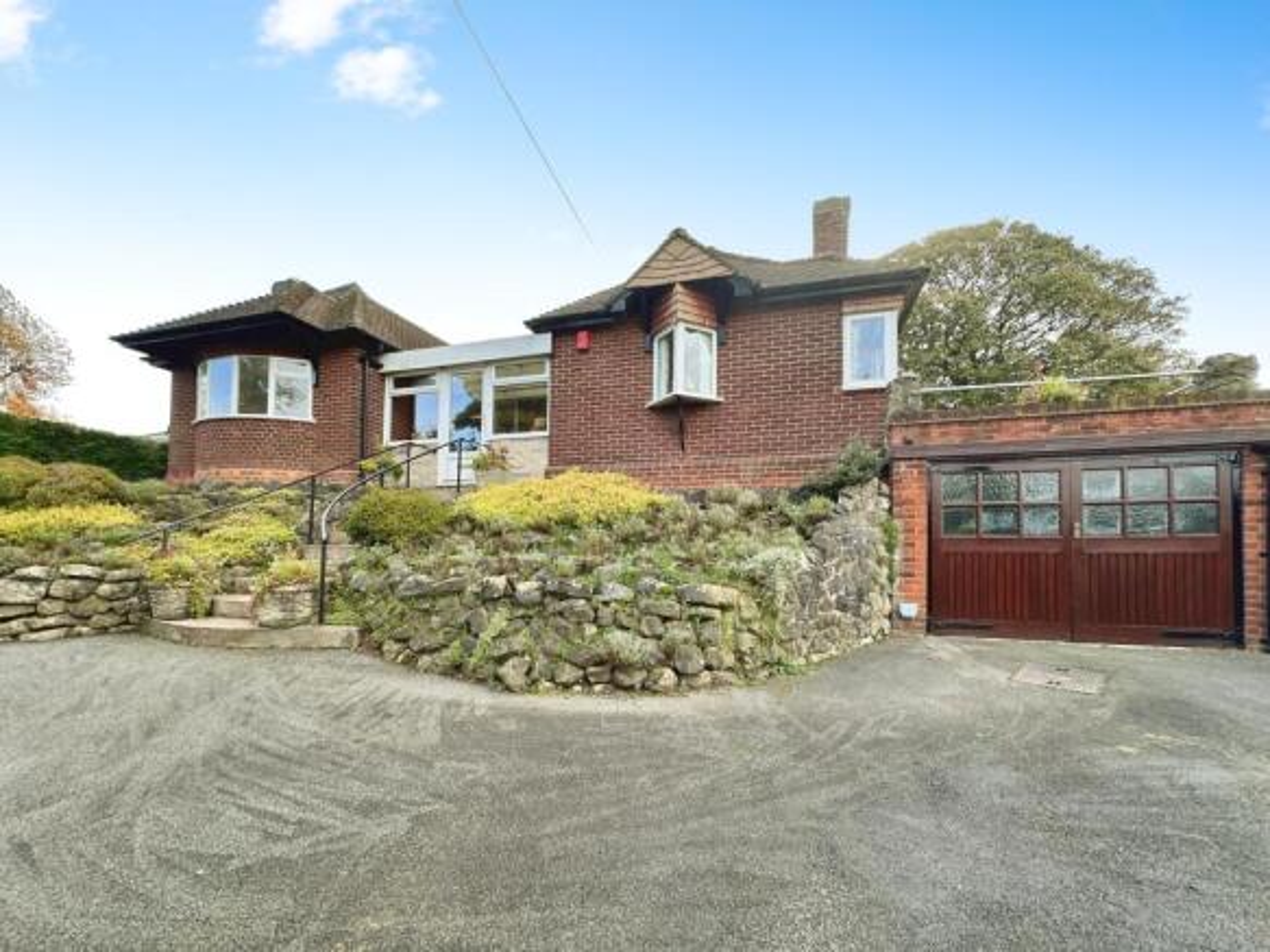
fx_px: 514
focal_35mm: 14
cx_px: 635
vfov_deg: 85.7
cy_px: 476
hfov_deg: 102.1
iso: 40
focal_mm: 2.22
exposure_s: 1/165
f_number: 2.2
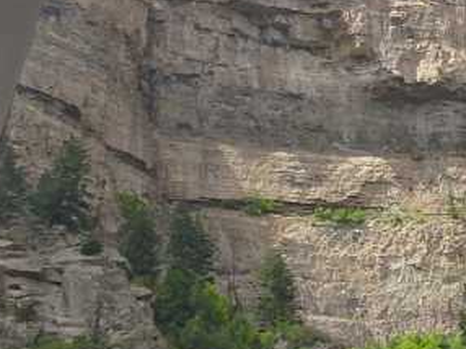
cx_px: 824
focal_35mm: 148
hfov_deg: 12.3
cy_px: 39
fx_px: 1991
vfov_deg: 10.0
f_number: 3.5
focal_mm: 4.92
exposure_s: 1/250
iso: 80
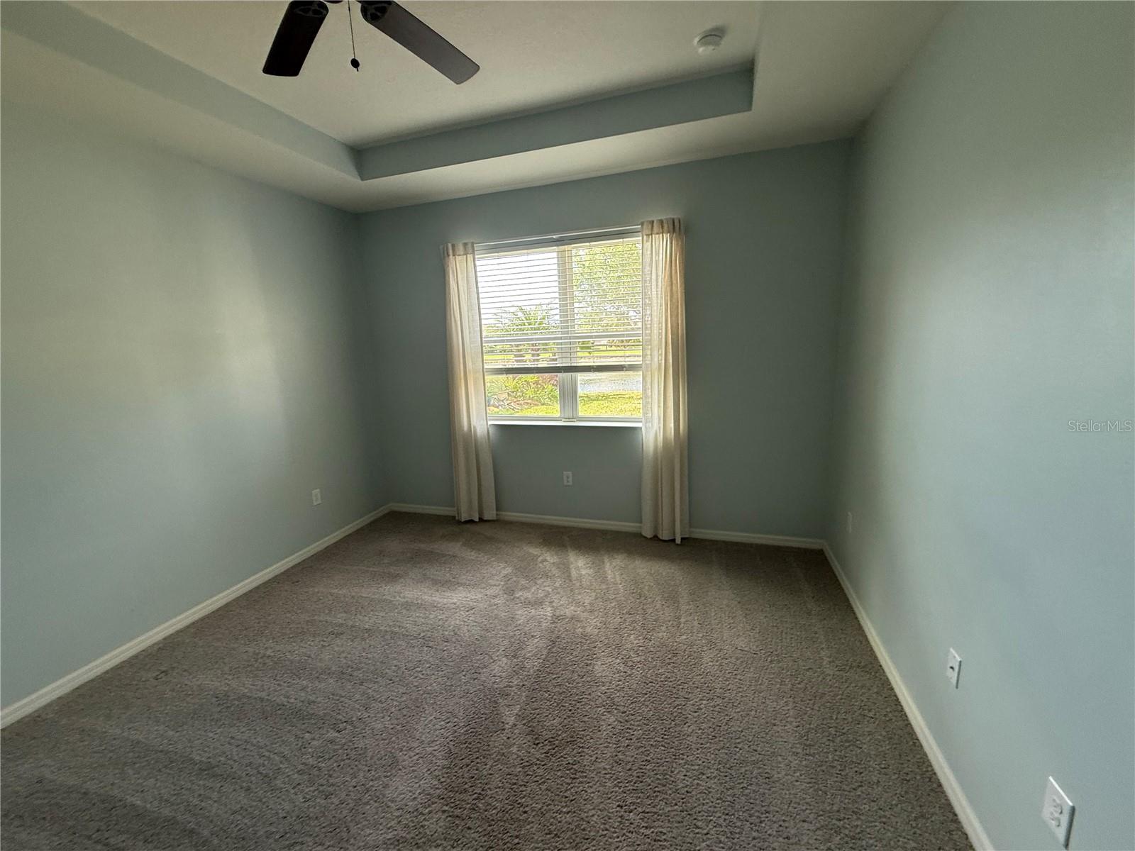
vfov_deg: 85.7
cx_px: 568
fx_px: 459
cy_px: 426
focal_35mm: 14
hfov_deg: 102.1
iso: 100
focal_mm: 2.22
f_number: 2.2
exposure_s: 1/99
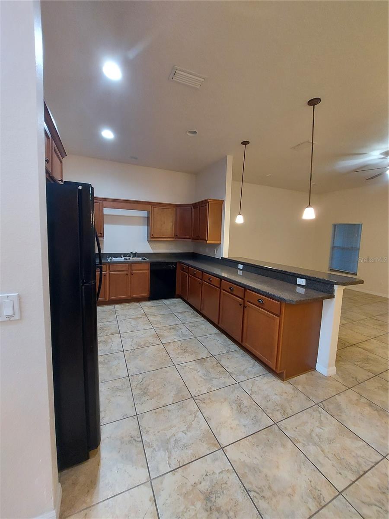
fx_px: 195
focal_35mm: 13
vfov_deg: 106.2
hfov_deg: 89.9
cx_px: 194
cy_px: 260
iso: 320
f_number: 2.2
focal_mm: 1.74
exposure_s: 1/50
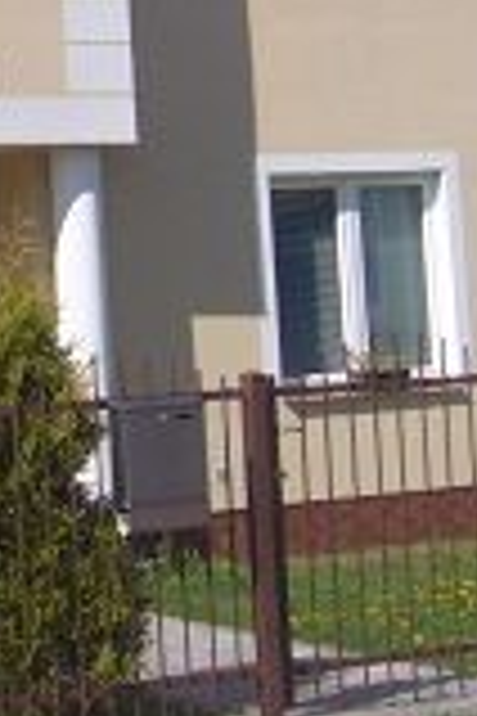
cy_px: -27
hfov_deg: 11.3
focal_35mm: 117
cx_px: -230
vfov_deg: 17.0
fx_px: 2325
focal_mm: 5.8
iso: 80
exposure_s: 1/500
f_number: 5.6
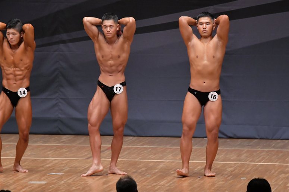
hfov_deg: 7.6
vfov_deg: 5.1
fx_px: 2166
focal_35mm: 270
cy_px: 96
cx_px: 144
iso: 6400
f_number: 5.6
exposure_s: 1/400
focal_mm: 180
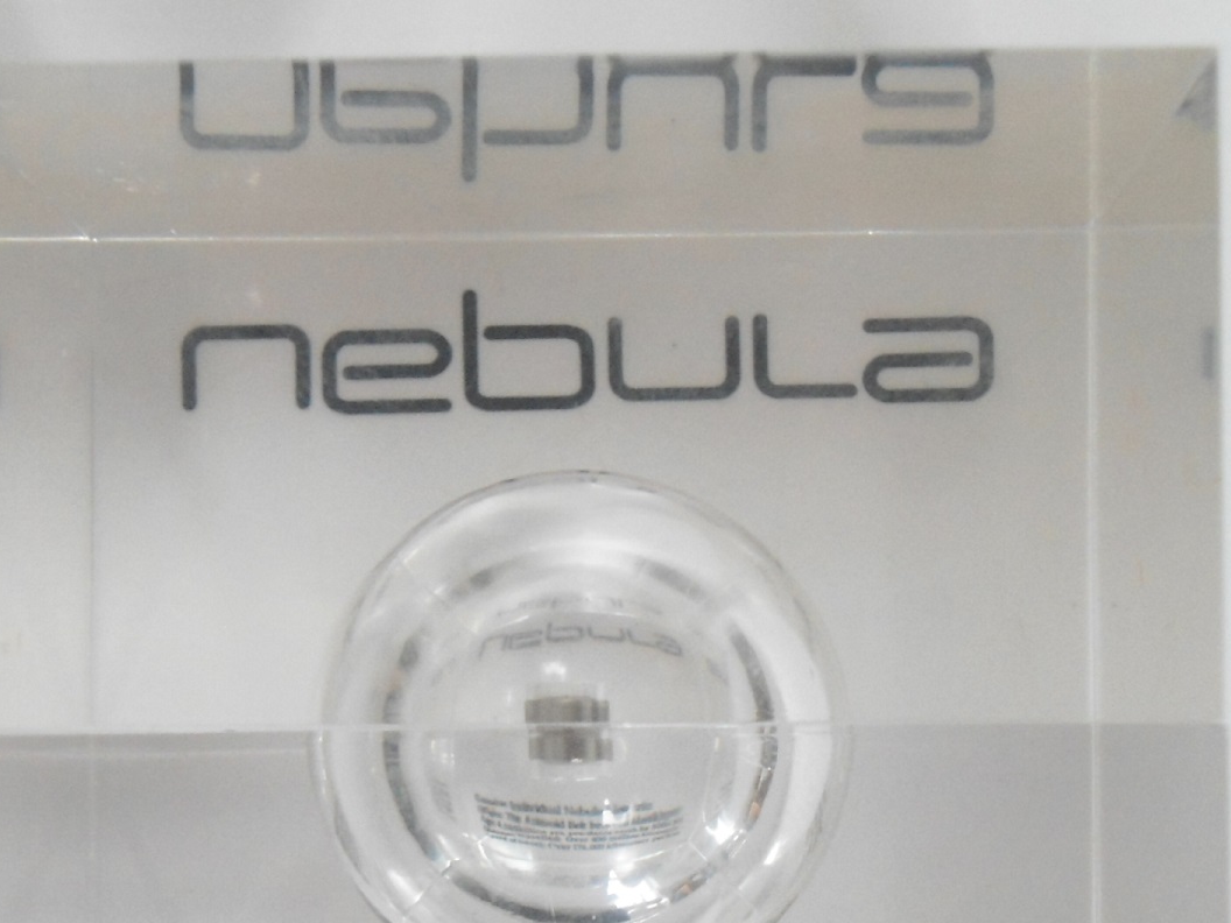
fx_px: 2880
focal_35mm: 81
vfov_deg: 18.1
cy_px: 738
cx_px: 557
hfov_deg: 24.1
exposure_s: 1/8
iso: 400
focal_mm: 7.9
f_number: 3.5
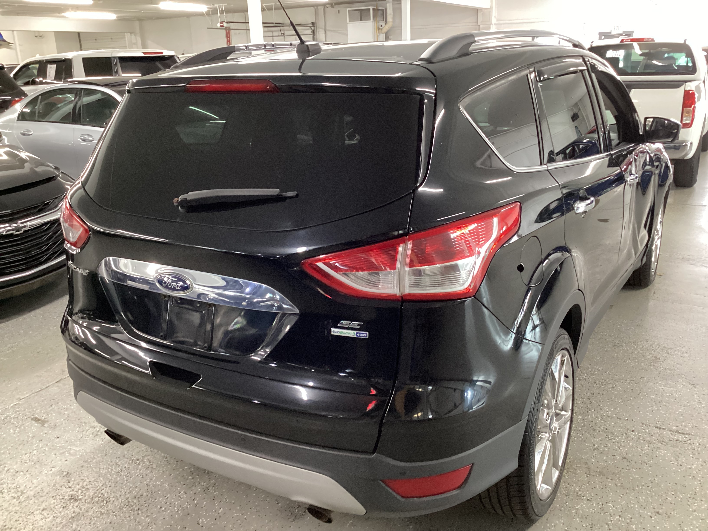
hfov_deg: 58.4
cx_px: 354
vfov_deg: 45.4
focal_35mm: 31
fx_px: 634
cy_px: 266
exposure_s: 1/40
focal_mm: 3.3
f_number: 2.4
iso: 400
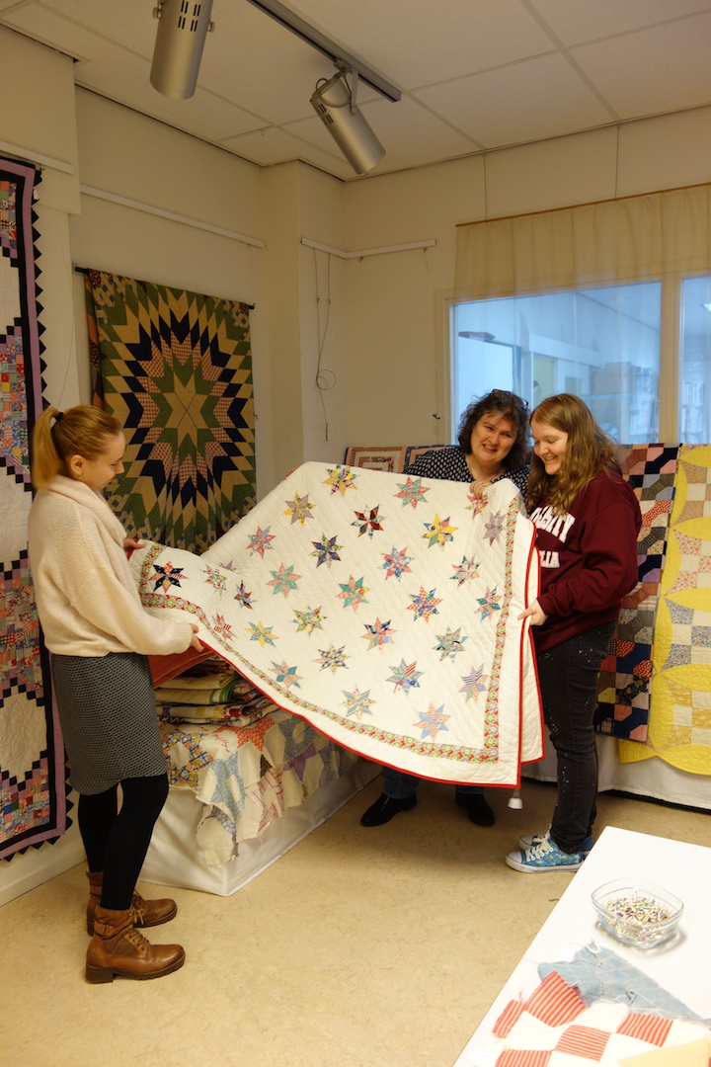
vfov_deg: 65.5
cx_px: 356
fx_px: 829
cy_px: 534
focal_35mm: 28
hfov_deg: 46.4
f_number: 1.8
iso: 125
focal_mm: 10.4
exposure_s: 1/25
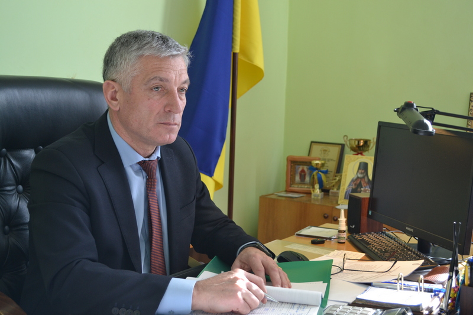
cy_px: 158
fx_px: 670
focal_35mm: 51
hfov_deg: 38.9
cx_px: 236
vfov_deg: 26.5
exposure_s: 1/60
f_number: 5
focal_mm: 34
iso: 450
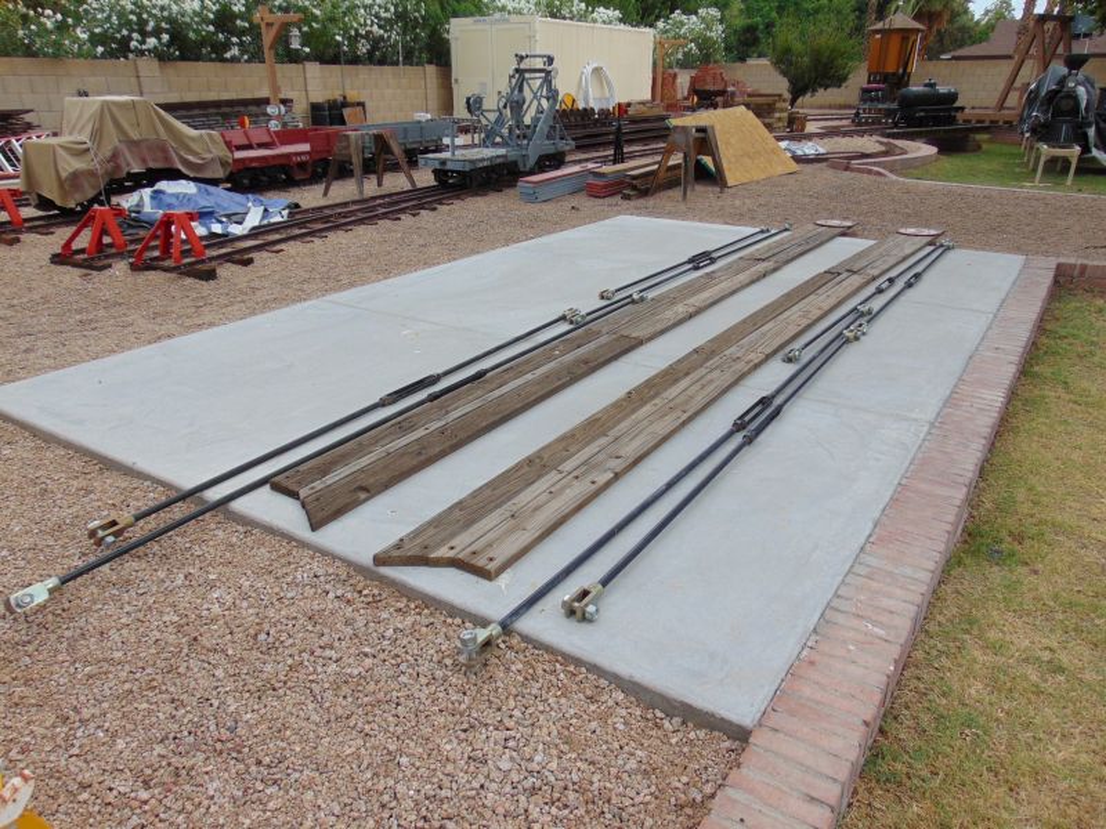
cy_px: 414
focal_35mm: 25
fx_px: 799
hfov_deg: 69.4
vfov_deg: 54.9
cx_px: 553
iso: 80
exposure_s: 1/640
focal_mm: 4.5
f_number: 3
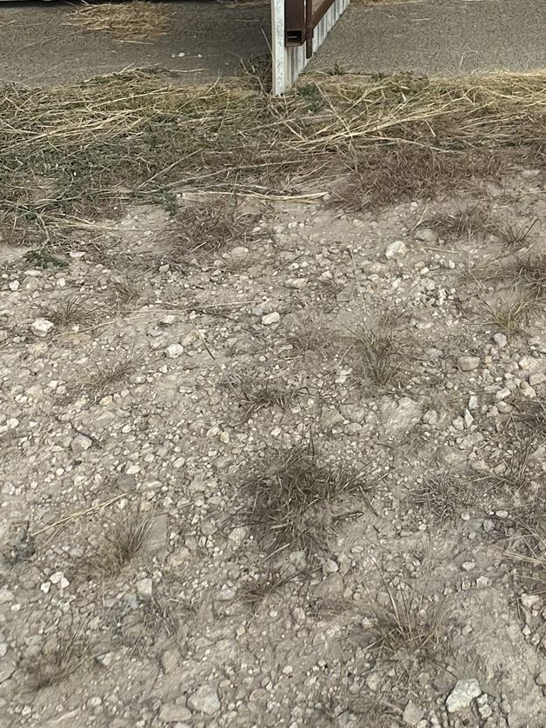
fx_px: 1389
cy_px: -265
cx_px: 642
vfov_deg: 24.8
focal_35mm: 66
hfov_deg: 20.9
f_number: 1.78
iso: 80
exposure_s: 1/5000
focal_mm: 6.86
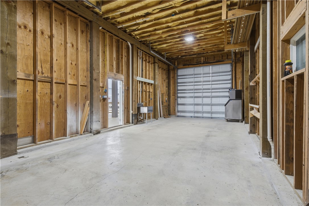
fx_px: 146
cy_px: 103
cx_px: 154
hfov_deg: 93.3
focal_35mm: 17
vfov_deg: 70.4
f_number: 8
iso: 100
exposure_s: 1/30
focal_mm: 17
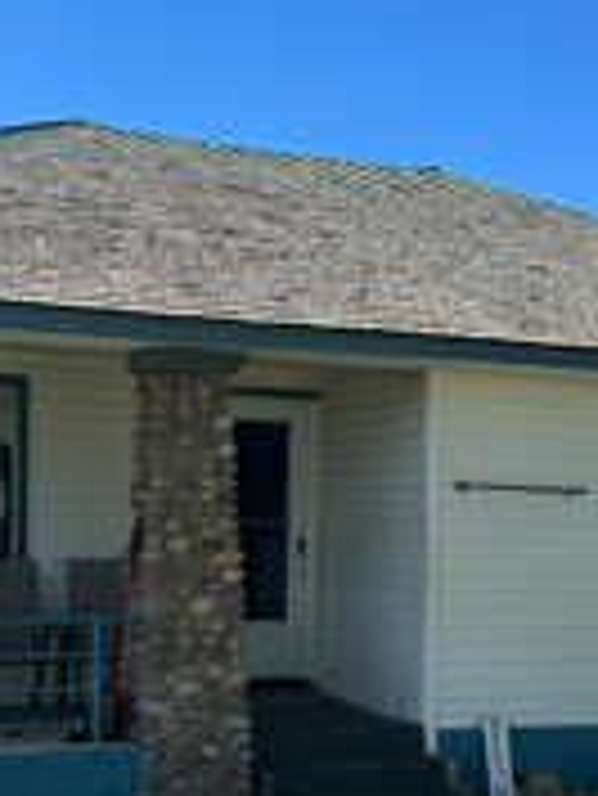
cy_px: 553
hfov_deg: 22.6
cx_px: 364
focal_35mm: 65
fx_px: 1495
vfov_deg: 29.5
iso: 80
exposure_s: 1/2410
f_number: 1.78
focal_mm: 6.86
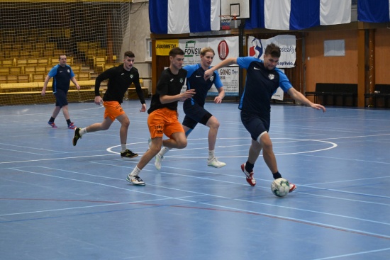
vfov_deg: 13.8
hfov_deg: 20.6
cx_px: 195
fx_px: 1073
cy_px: 130
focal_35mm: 99
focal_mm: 66
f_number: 8
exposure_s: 1/400
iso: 2500
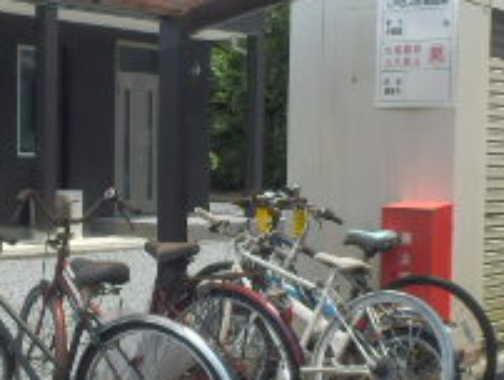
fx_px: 1108
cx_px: 182
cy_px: 215
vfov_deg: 19.4
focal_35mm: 76
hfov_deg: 25.5
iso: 80
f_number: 3
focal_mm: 4.2
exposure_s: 1/640
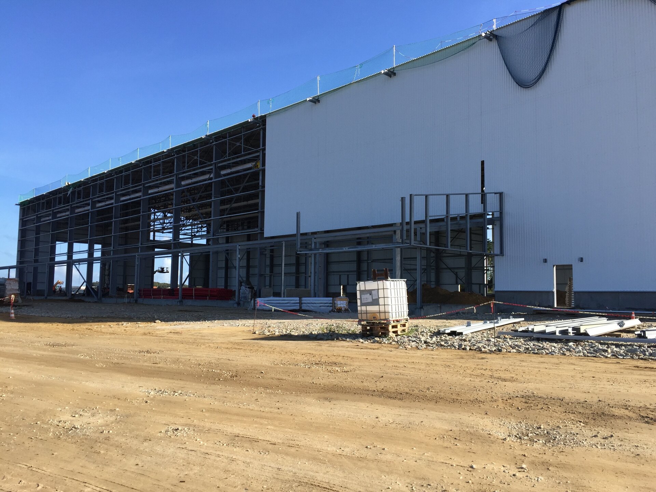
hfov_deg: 61.7
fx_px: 550
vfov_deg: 48.2
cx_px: 328
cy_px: 246
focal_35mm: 29
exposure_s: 1/1319
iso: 32
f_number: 2.2
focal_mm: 4.15
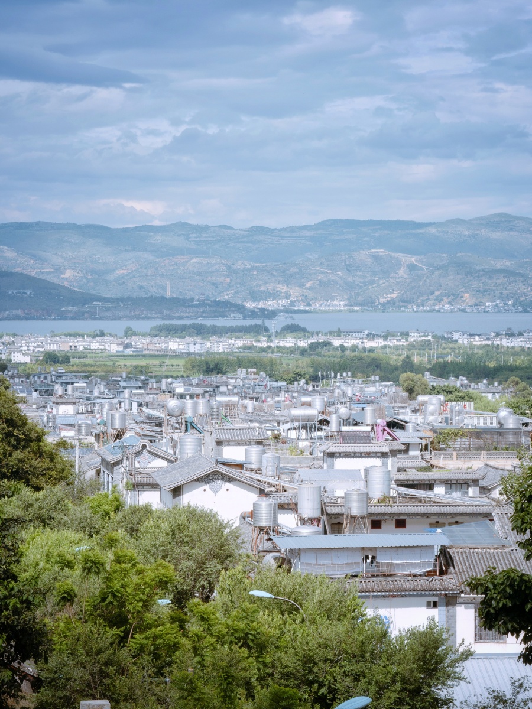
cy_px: 354
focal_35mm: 144
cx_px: 266
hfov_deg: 10.3
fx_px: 2951
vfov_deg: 13.7
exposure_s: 1/500
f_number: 10
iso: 200
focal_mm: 72
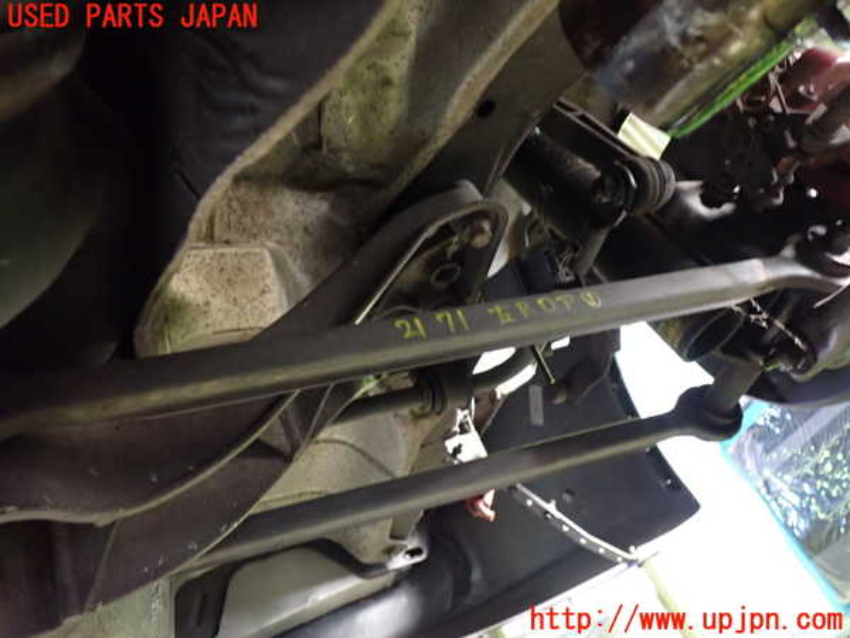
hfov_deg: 60.0
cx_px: 425
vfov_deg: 46.8
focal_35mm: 30
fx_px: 737
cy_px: 319
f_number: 2.3
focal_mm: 5.4
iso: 800
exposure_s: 1/15
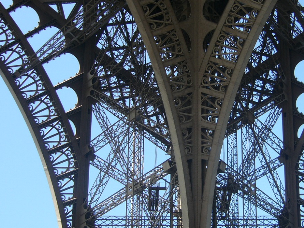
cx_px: 189
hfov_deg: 38.0
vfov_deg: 29.1
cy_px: 108
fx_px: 439
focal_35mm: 50
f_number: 2.8
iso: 50
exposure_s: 1/320
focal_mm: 5.8
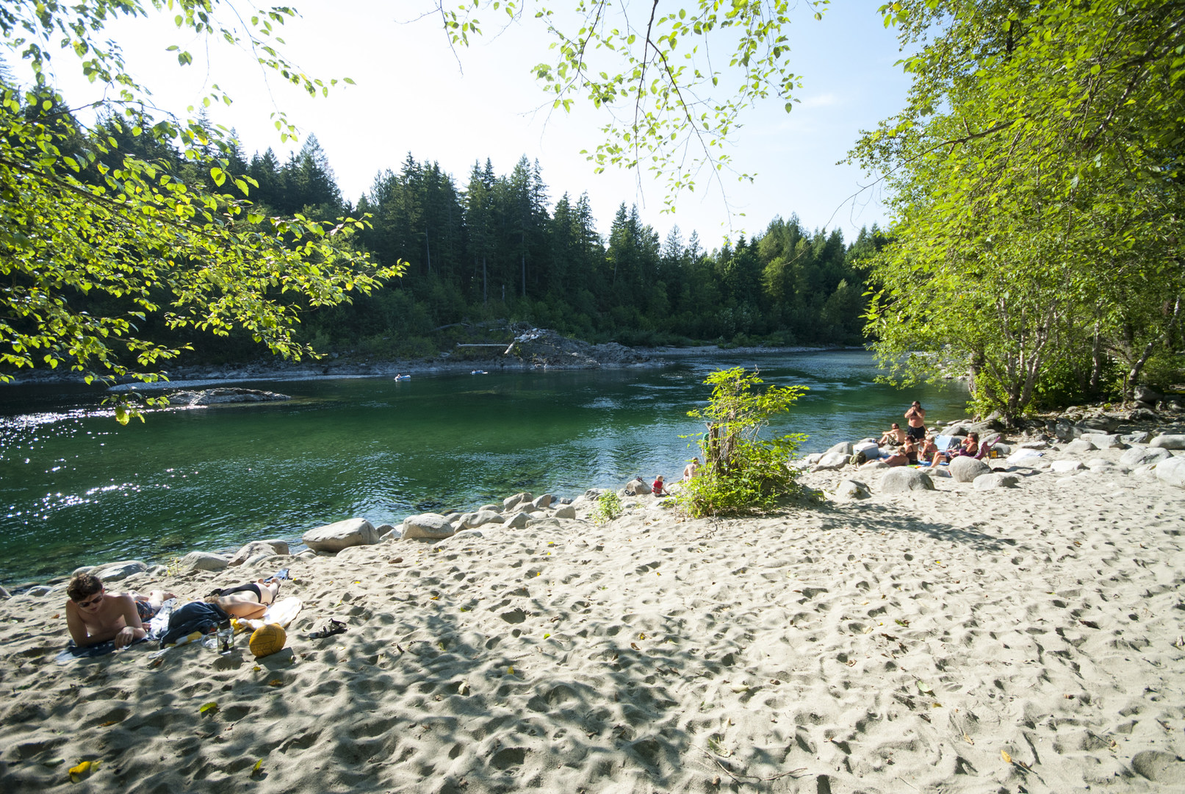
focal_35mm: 15
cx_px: 592
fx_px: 494
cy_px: 397
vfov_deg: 77.5
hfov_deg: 100.3
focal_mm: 10
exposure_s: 1/100
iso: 250
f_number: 5
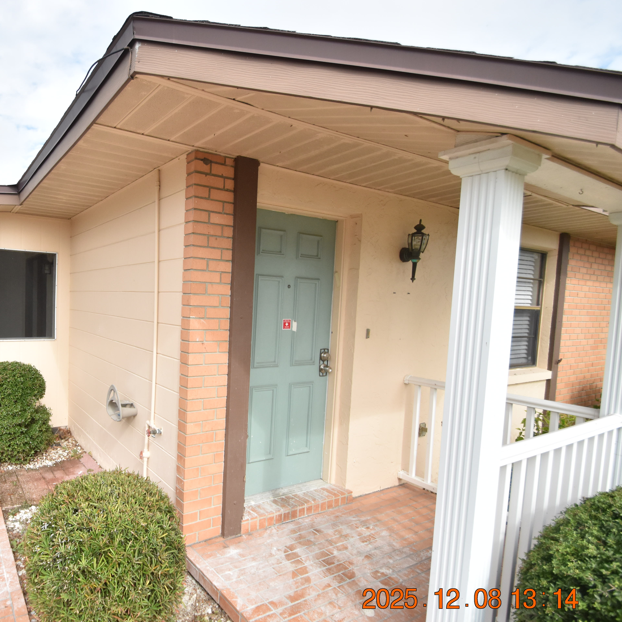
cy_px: 323
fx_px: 407
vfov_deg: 74.8
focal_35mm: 20
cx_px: 183
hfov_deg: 71.4
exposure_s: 1/4000
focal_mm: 10
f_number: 3.5
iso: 800
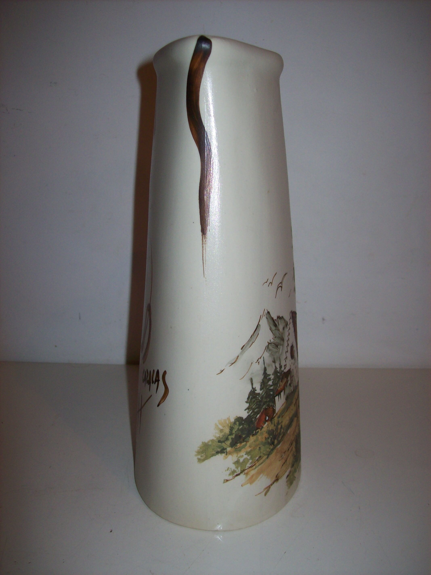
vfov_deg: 51.4
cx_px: 216
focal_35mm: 36
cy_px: 288
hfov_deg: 39.6
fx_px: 598
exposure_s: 1/64
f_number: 2.7
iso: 80
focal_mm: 6
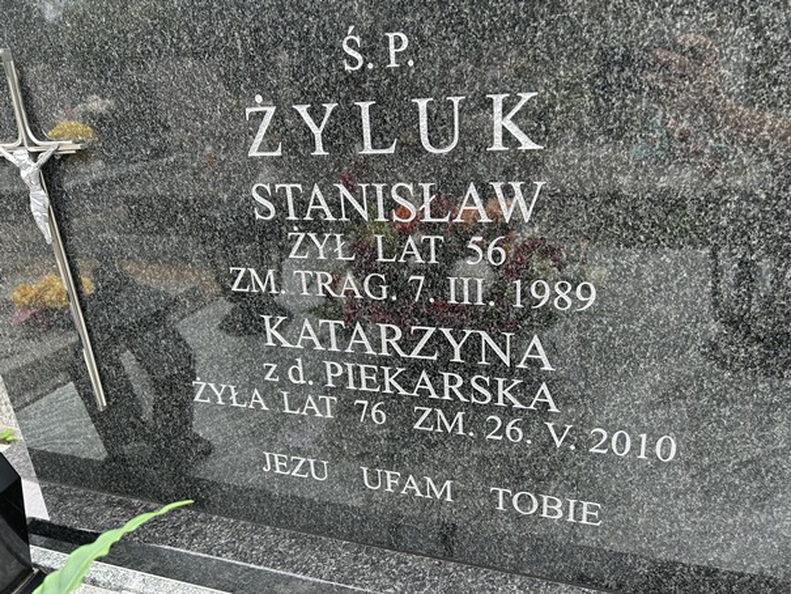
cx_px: 396
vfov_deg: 53.1
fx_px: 594
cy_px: 297
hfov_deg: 67.3
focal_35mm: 26
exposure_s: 1/361
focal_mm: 5.7
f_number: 1.5
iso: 50
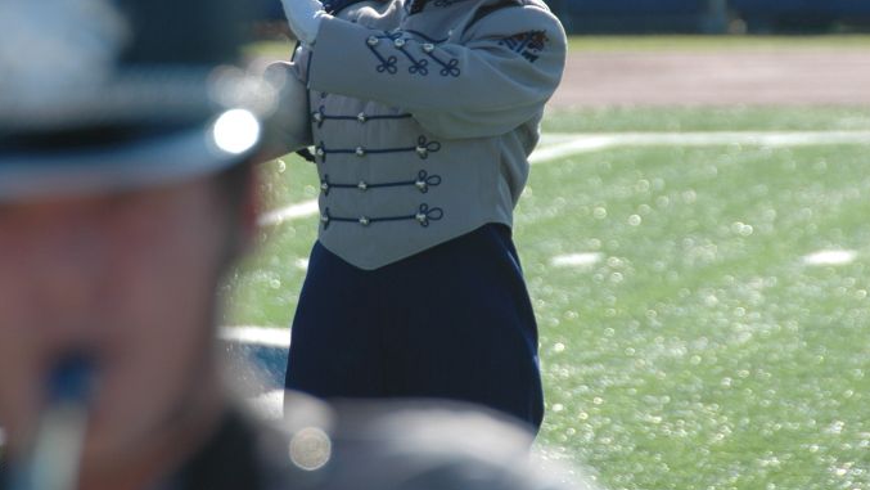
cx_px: 434
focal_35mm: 475
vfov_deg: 2.6
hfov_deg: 4.5
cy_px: 102
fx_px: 10959
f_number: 5.6
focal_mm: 200
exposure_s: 1/500
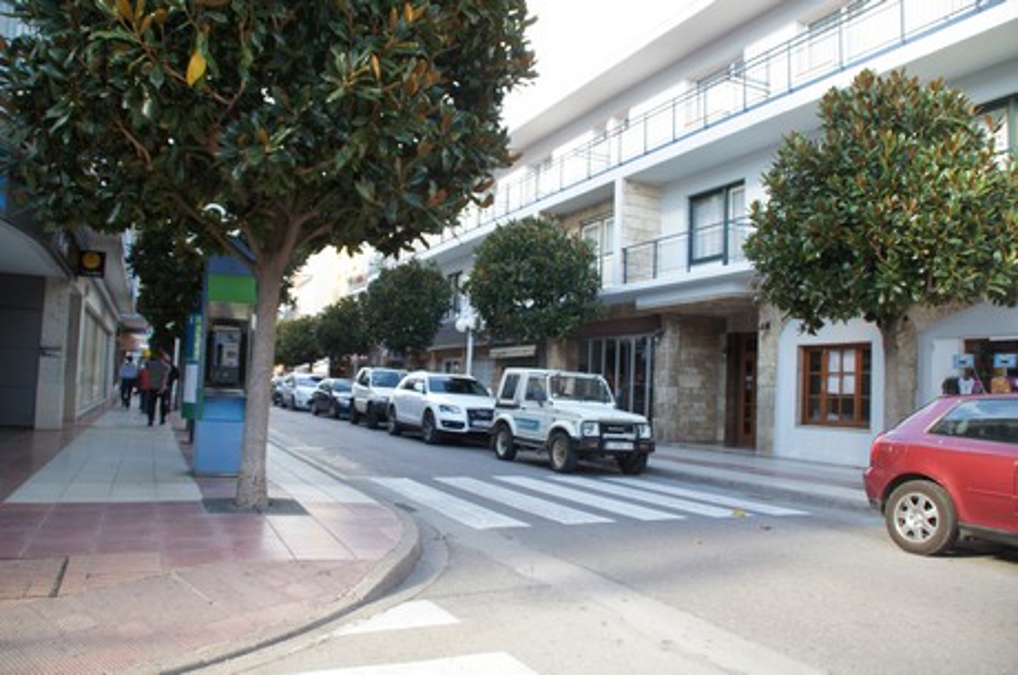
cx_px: 509
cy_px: 338
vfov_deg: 47.8
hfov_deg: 67.5
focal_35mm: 27
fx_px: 762
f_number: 5
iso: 100
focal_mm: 18
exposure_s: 1/60
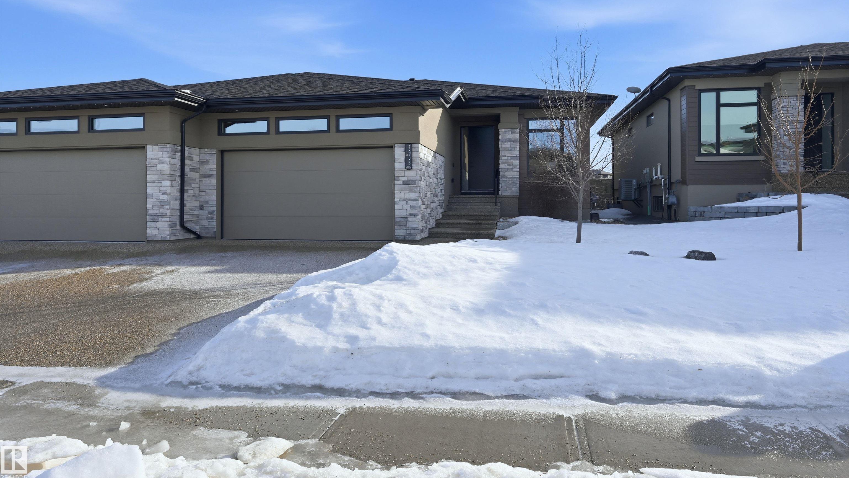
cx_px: 424
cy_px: 201
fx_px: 507
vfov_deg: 50.2
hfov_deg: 79.9
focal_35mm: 23
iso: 100
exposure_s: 1/320
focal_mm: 21.5
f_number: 8
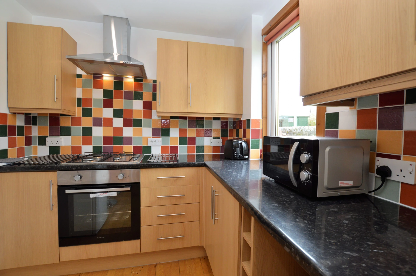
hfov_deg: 100.4
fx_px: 173
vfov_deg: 77.2
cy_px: 138
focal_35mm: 15
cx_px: 208
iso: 400
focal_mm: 10
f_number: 4.5
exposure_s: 1/80
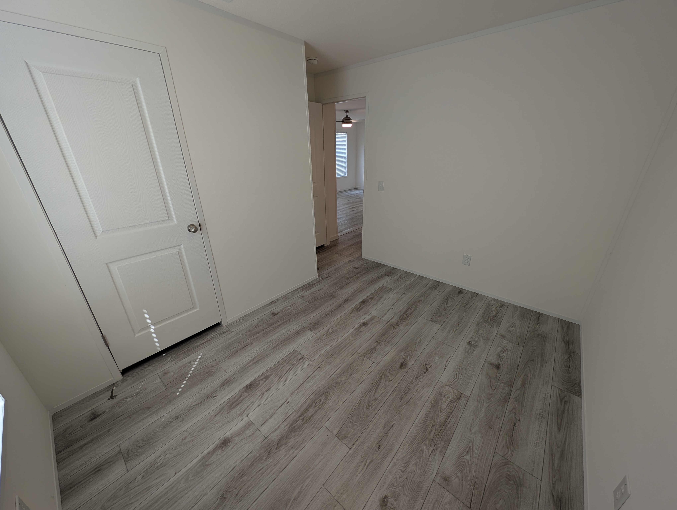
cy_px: 255
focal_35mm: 12
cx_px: 338
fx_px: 235
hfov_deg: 110.5
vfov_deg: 94.6
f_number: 1.95
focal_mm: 2.23
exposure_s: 1/60
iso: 34
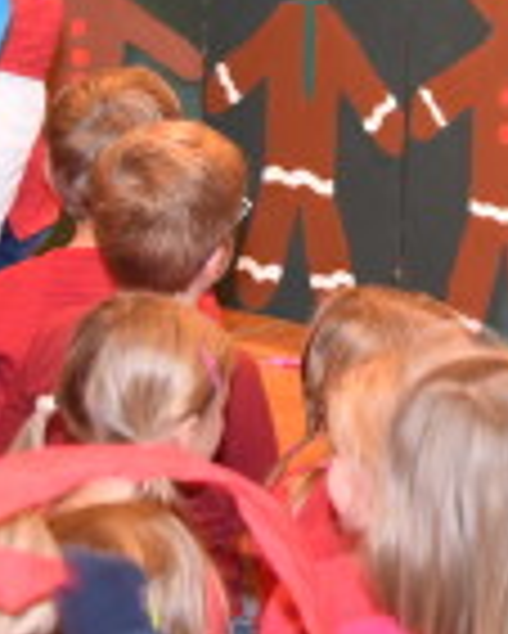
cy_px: -108
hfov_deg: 8.5
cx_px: 971
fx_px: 3248
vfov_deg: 11.0
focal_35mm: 173
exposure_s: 1/60
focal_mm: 52
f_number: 4.5
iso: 3200
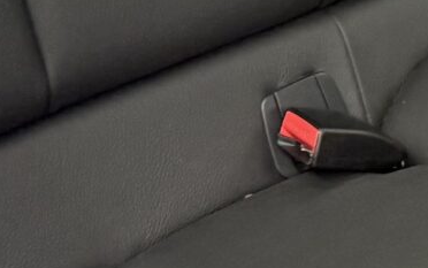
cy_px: -194
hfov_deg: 11.7
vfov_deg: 7.3
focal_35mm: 175
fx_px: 2043
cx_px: 547
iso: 400
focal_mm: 6.76
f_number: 1.78
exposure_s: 1/60
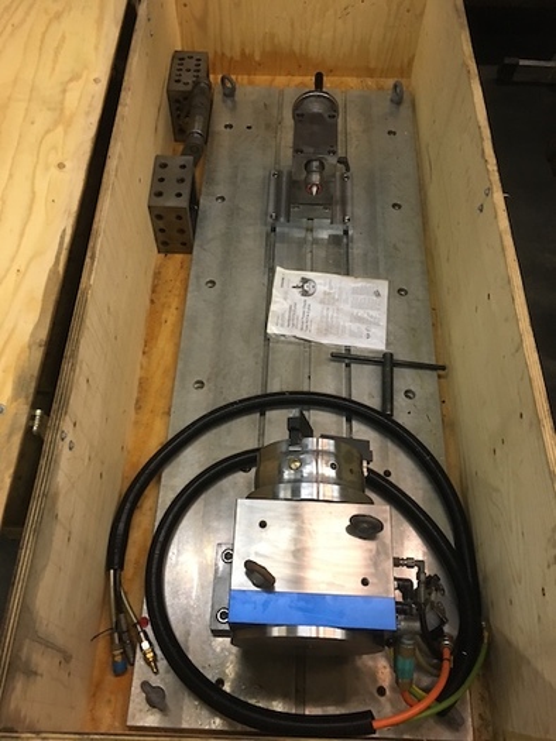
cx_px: 278
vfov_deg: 61.6
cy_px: 370
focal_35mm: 29
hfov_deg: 48.2
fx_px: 621
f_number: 2.2
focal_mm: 4.15
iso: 200
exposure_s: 1/33
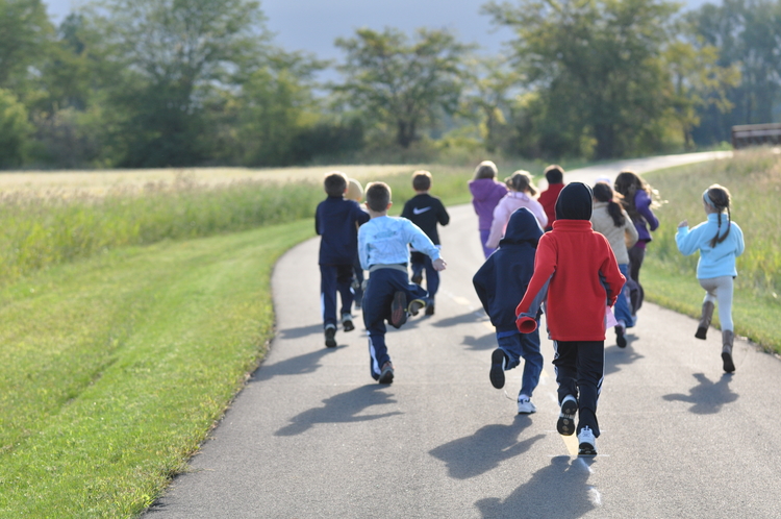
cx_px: 390
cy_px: 260
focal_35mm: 135
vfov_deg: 10.1
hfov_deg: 15.2
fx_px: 2925
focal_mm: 90
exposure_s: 1/2000
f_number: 3.5
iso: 500
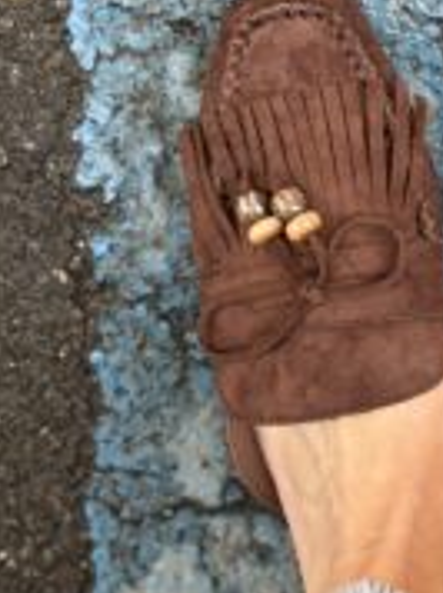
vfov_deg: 18.2
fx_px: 1847
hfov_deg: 13.4
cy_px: 310
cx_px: 486
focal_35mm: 108
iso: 80
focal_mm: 6.76
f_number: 1.78
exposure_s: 1/351
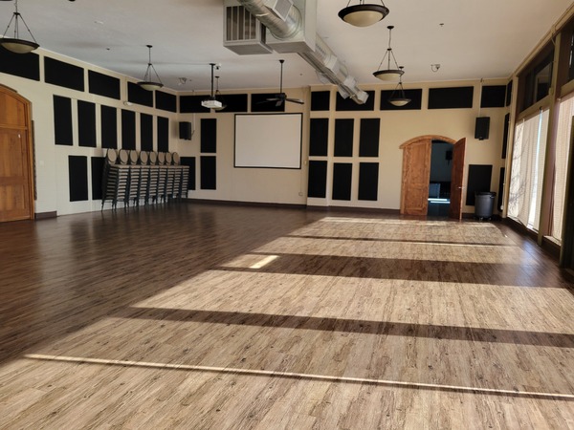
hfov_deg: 67.3
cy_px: 215
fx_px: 431
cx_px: 287
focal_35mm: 26
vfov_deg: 53.1
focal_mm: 5.4
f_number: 1.8
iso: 80
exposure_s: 1/120
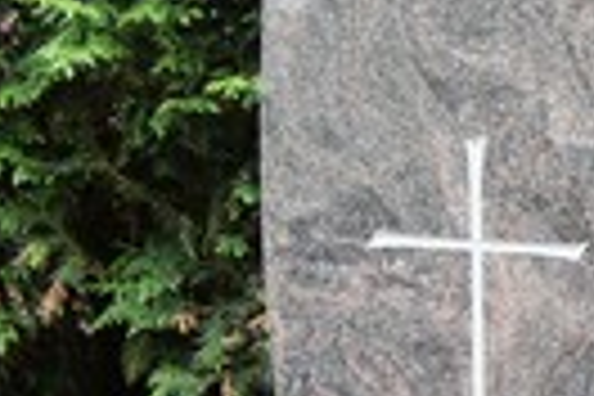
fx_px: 2590
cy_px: 297
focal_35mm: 157
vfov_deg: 8.7
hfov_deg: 12.7
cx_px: 747
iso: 800
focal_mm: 30
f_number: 5
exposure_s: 1/250
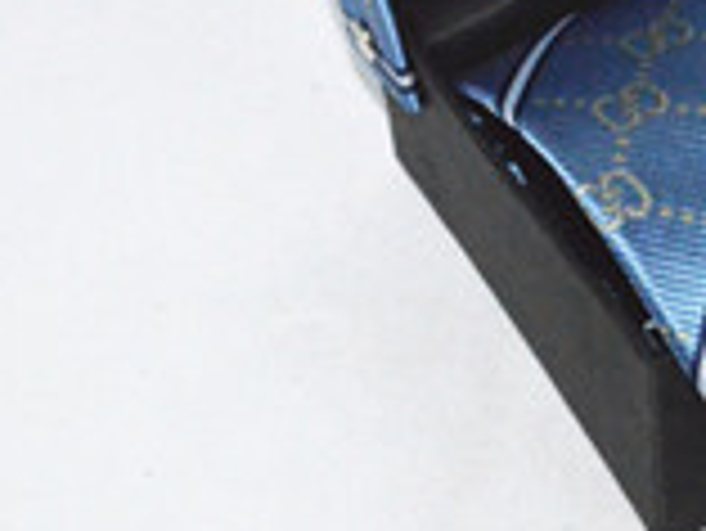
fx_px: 4858
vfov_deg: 6.2
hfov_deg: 8.2
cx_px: 787
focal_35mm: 238
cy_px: 68
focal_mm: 52
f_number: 29
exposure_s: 1/250
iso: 6400
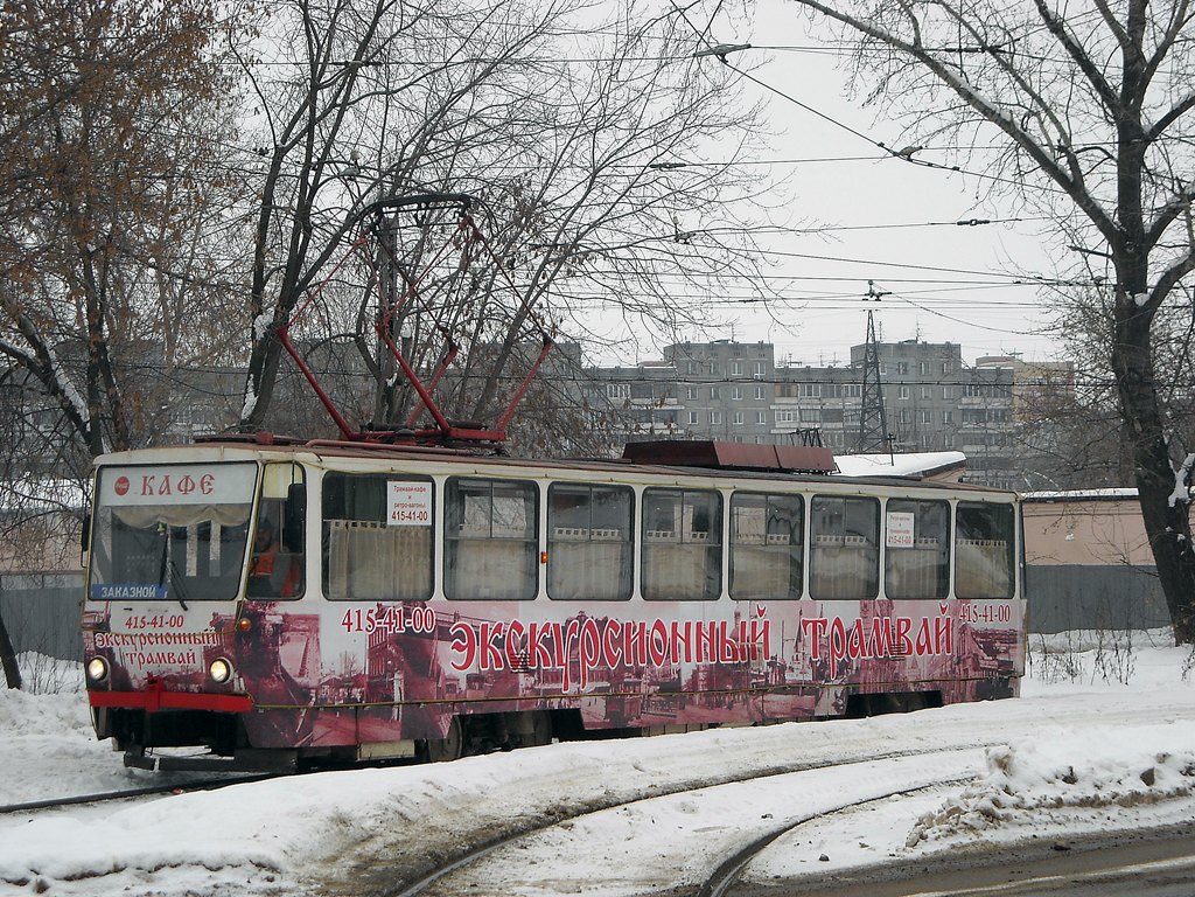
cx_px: 598
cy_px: 448
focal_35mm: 105
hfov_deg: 18.7
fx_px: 3625
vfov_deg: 14.1
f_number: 4.7
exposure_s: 1/250
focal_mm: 17.1
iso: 118
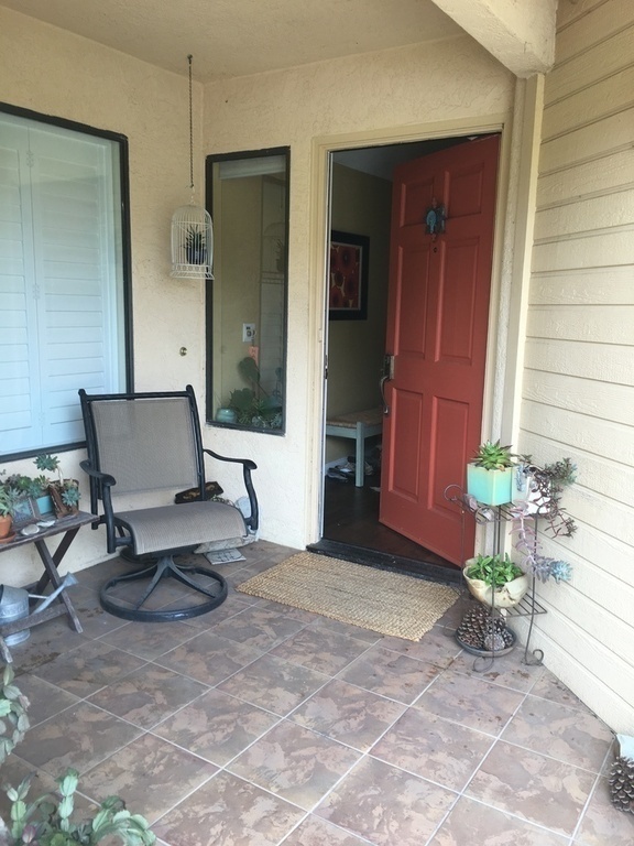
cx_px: 317
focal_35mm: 29
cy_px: 423
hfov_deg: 48.2
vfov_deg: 61.7
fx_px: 708
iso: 25
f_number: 2.2
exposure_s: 1/60
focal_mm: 4.15
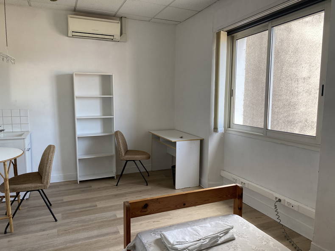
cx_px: 168
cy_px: 126
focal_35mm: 26
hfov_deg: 67.3
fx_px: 252
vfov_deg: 53.0
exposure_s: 1/121
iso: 64
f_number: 1.8
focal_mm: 4.25
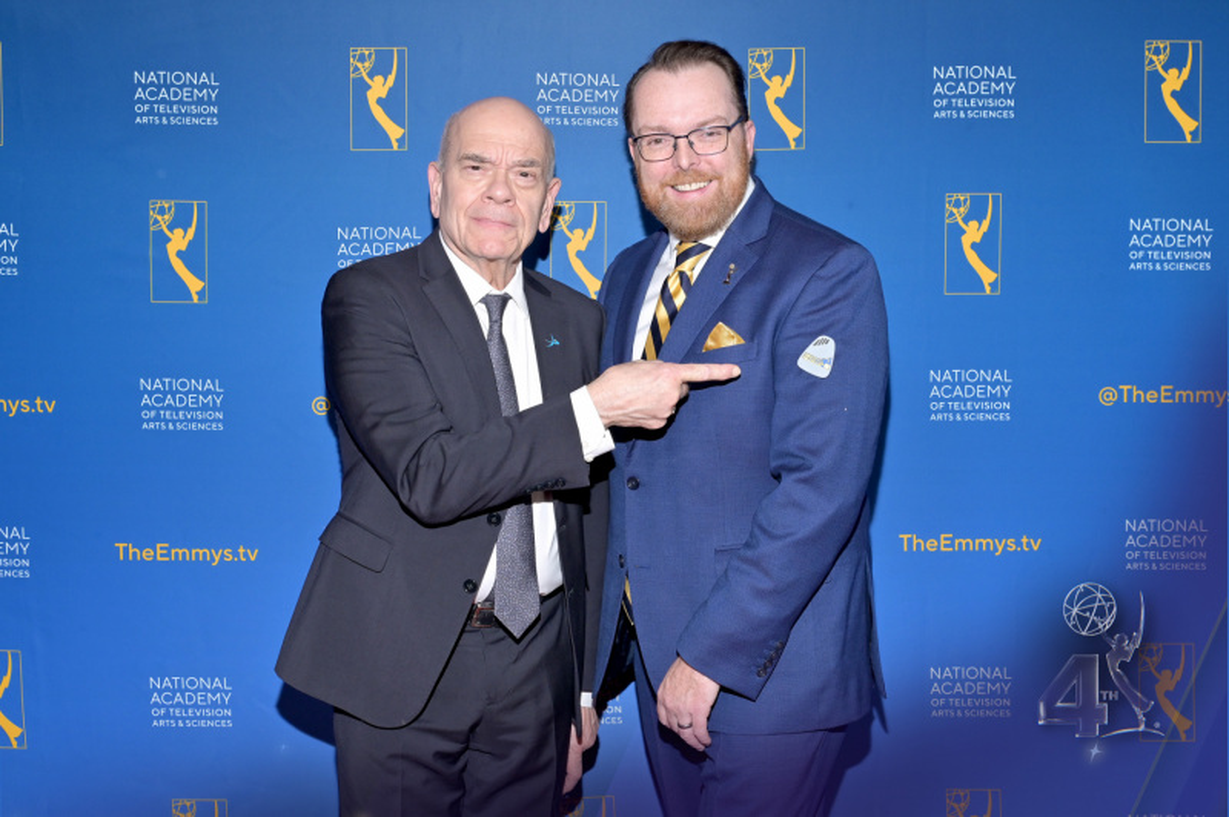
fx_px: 1501
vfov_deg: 30.5
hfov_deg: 44.5
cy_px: 408
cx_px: 614
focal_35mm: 44
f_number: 10
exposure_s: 1/125
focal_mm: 44
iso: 1000
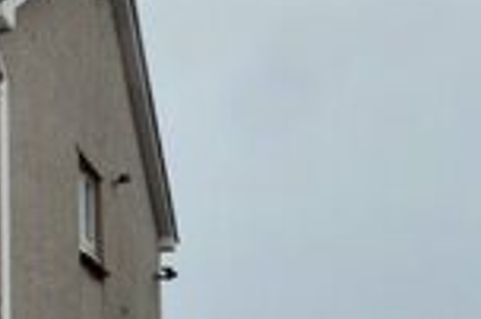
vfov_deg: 15.6
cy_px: 414
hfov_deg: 19.9
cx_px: -307
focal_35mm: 83
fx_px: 1108
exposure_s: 1/160
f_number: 9
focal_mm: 12
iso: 400
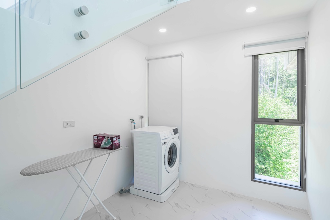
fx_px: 165
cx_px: 165
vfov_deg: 67.4
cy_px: 110
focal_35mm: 18
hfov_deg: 90.0
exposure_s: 1/250
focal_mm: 18
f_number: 7.1
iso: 320
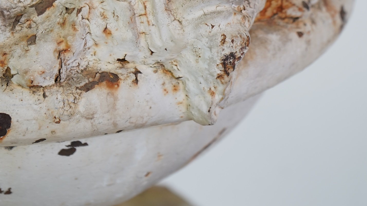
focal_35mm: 119
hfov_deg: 18.0
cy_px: -116
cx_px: 167
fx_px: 1158
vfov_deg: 9.8
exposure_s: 1/80
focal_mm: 54
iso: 320
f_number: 5
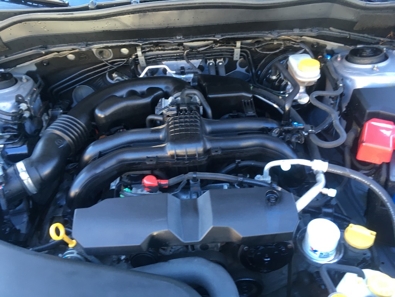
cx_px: 198
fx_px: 331
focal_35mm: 29
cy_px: 148
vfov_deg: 48.2
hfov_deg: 61.7
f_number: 2.2
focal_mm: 4.15
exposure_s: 1/30
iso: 50
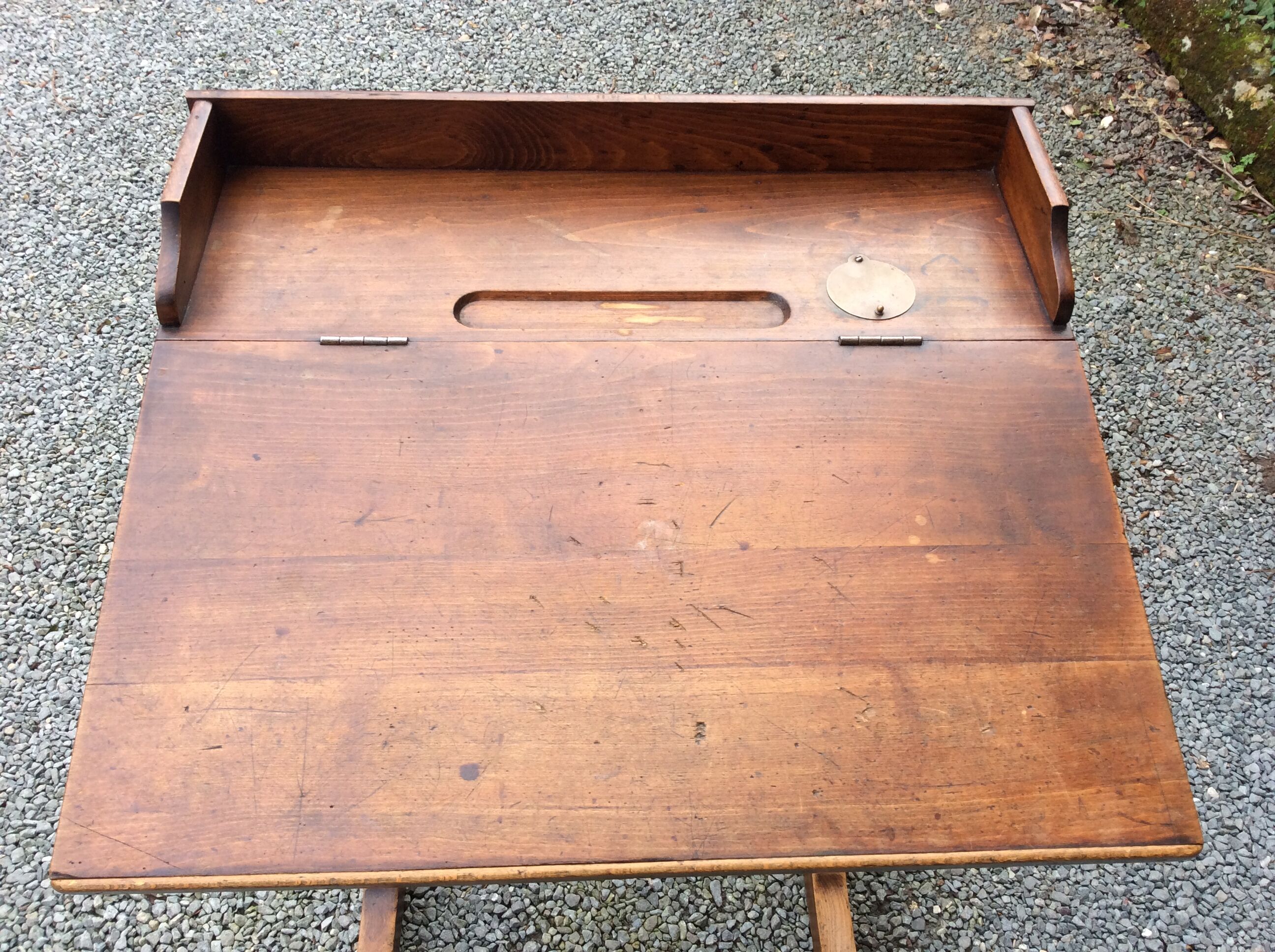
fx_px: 1177
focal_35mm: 32
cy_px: 476
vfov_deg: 44.1
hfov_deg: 56.9
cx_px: 638
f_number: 2.4
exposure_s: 1/100
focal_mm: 3.3
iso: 32
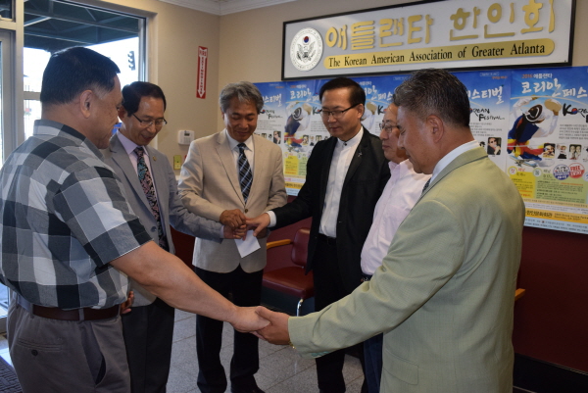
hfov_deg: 61.9
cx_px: 294
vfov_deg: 43.7
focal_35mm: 30
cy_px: 196
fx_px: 490
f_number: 5.6
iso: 800
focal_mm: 20
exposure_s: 1/125
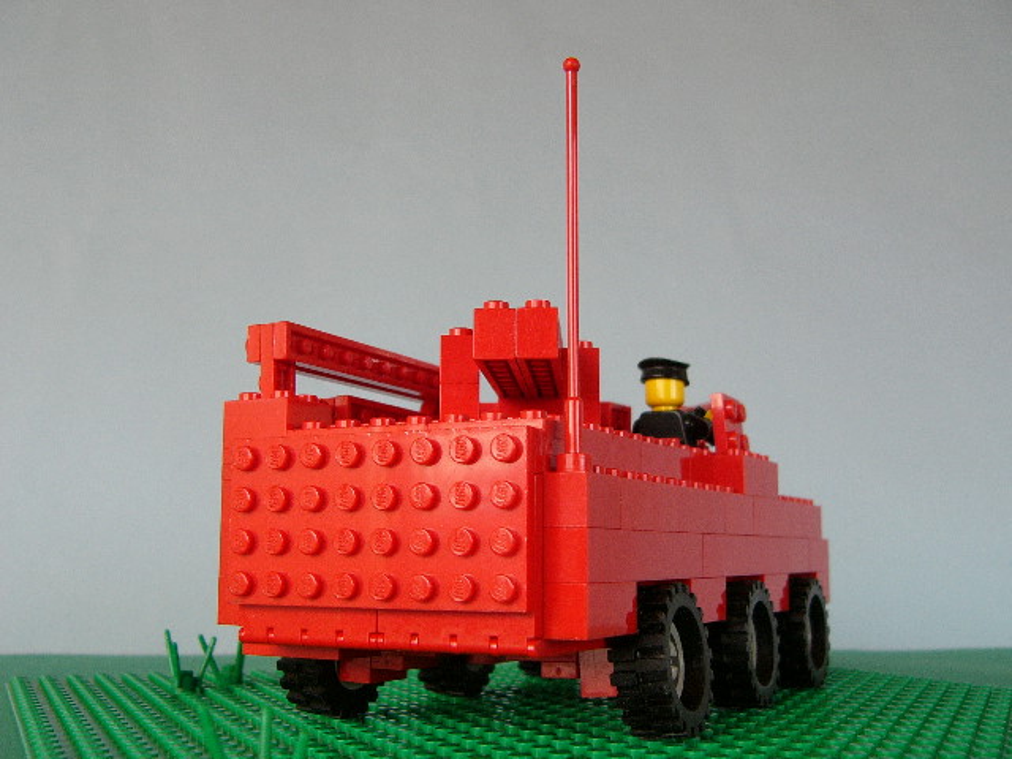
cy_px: 380
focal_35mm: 44
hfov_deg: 42.9
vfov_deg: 32.9
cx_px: 506
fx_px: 1286
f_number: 2.8
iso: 100
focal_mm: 7.3
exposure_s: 1/60
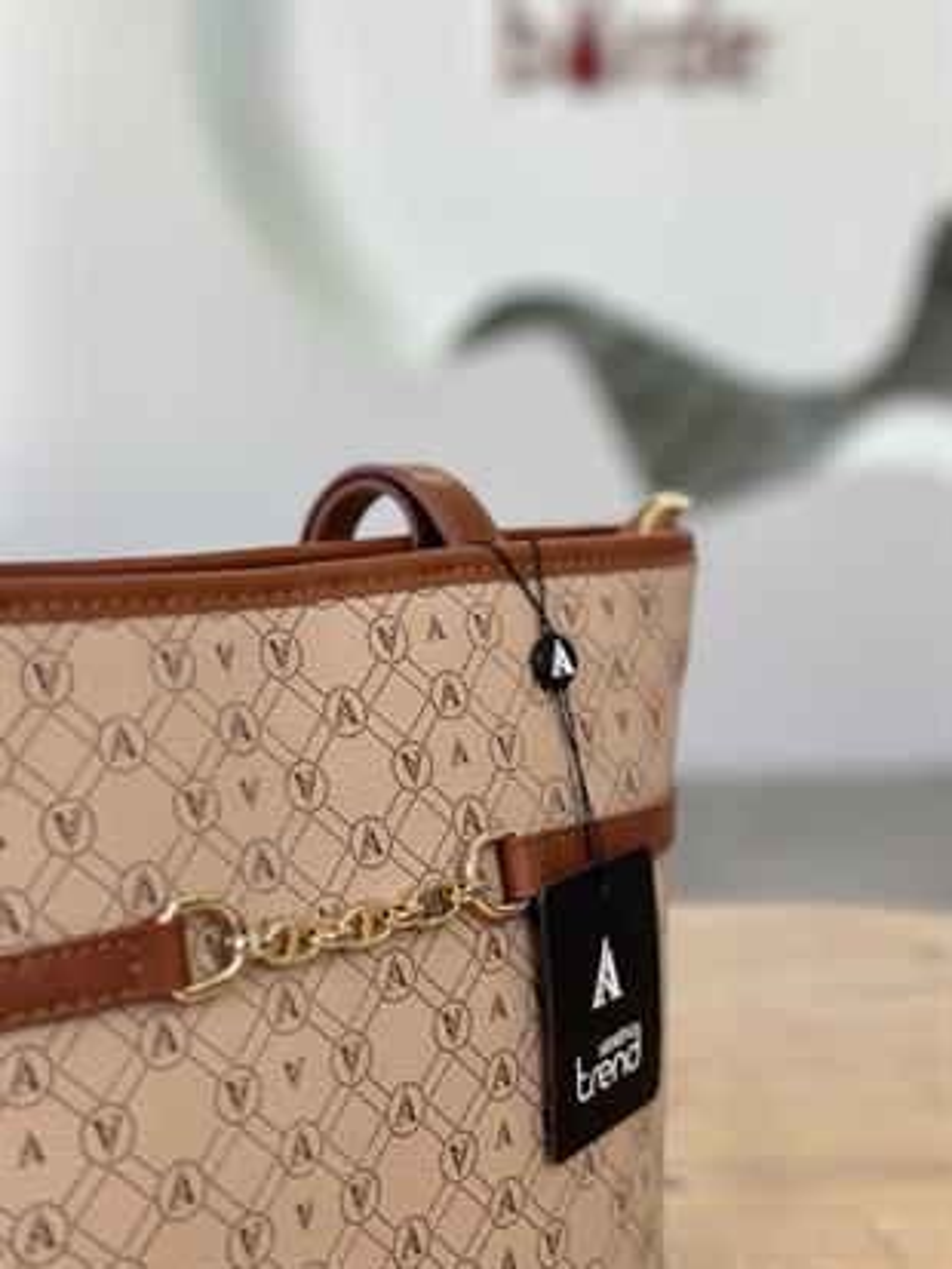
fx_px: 1759
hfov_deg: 30.3
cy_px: 634
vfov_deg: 39.6
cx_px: 476
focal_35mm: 48
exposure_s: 1/330
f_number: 1.78
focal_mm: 6.86
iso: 80
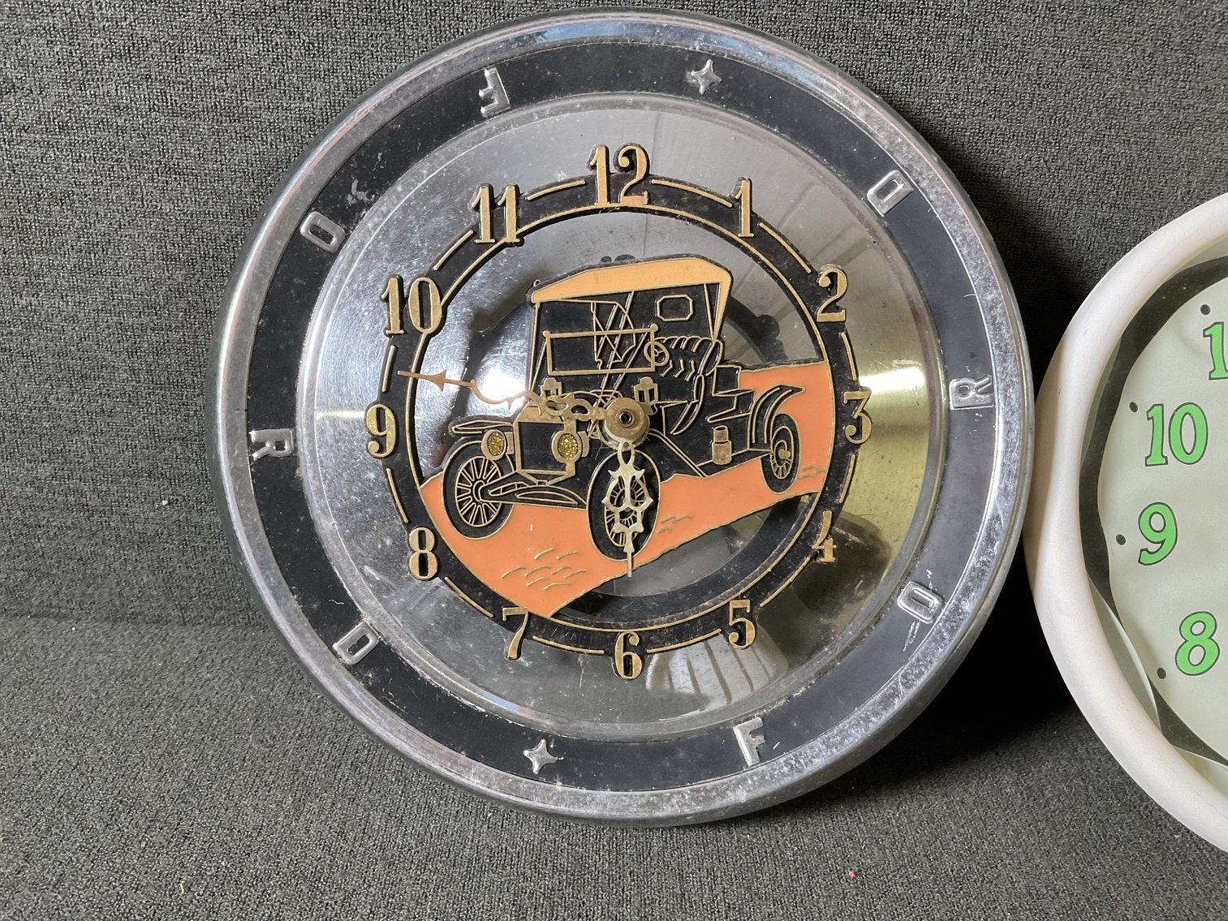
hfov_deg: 61.7
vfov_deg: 48.2
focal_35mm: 29
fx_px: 1029
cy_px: 460
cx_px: 614
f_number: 1.8
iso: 125
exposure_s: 1/60
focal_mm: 3
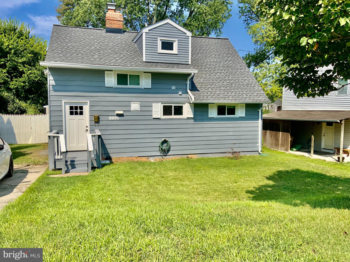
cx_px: 175
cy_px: 131
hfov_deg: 61.7
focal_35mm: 29
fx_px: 293
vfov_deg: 48.2
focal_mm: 3
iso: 16
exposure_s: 1/2227
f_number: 1.8
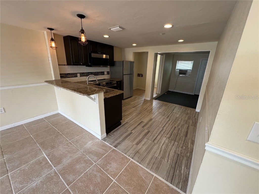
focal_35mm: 14
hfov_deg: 102.1
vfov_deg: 85.7
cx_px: 130
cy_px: 97
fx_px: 105
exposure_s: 1/120
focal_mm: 2.22
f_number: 2.2
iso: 250
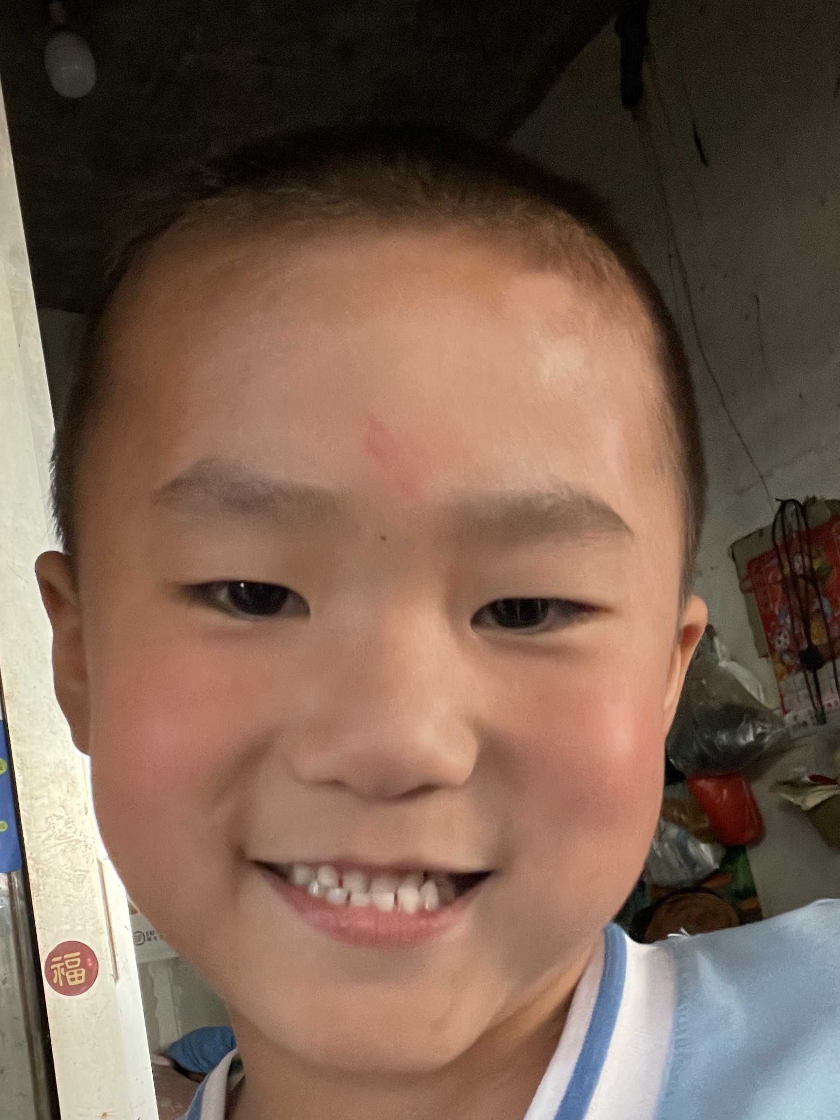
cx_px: 370
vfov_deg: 46.3
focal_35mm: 40
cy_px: 715
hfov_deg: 35.9
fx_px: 1294
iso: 400
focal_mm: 2.71
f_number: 2.2
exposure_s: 1/28
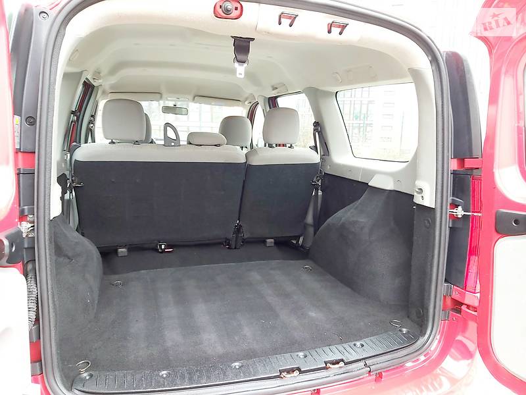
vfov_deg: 53.1
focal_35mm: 26
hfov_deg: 67.3
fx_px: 395
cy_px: 198
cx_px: 263
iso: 80
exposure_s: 1/50
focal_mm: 3.9
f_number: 1.7
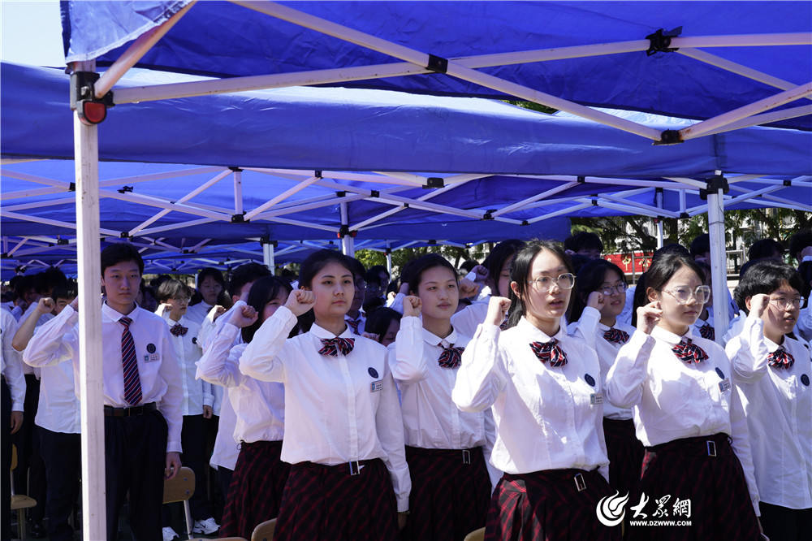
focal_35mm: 43
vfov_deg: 31.2
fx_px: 970
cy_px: 270
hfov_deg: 45.4
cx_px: 406
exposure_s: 1/80
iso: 100
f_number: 10
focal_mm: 43
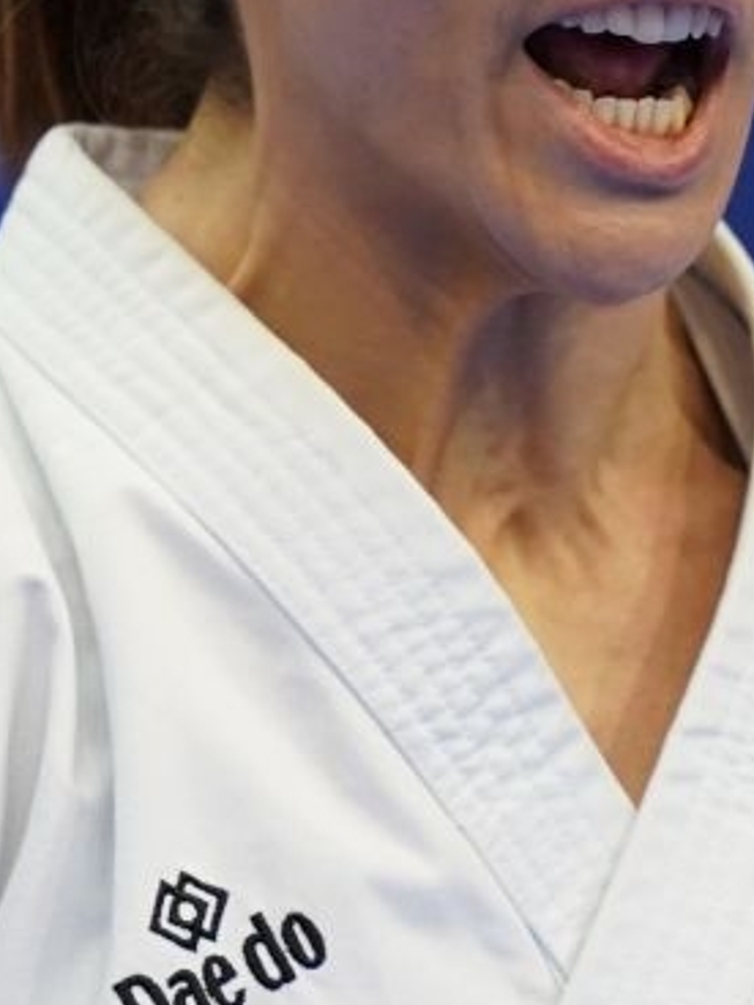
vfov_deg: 1.1
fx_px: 54687
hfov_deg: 0.8
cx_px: 391
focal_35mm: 1883
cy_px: 601
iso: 1600
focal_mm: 400
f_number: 2.8
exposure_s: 1/500
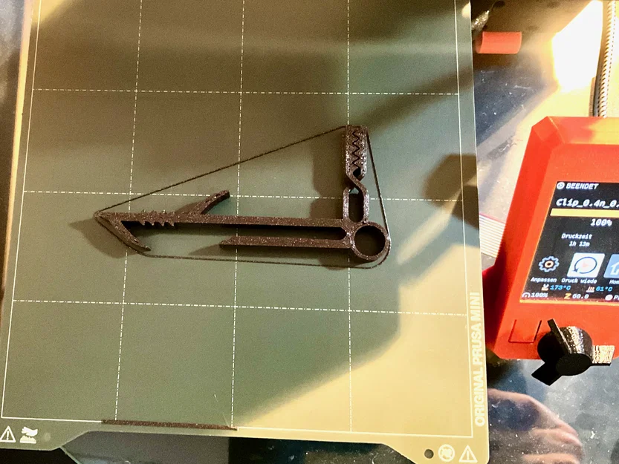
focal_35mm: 29
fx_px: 519
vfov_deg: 48.2
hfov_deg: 61.7
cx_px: 310
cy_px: 232
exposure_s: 1/16
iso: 640
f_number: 1.8
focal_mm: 3
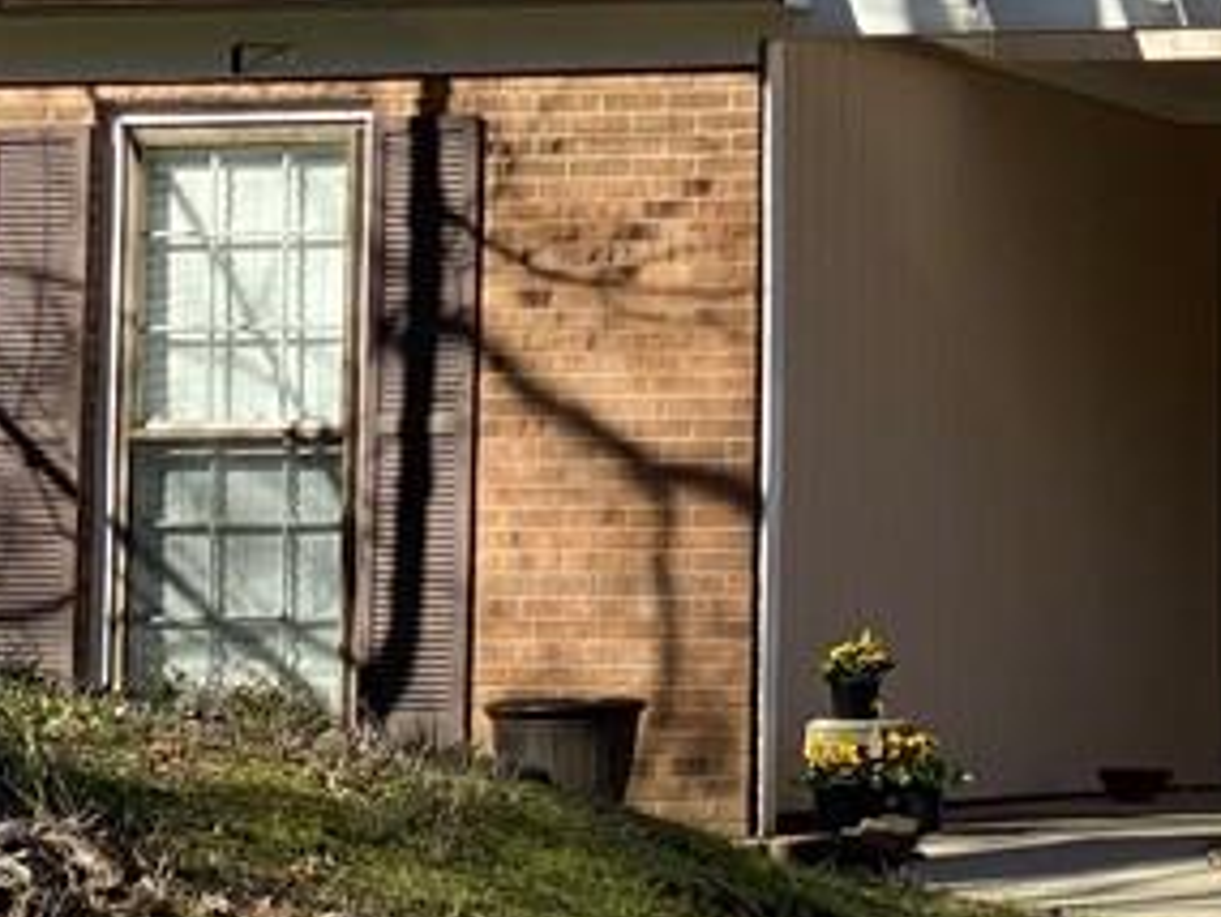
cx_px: 1414
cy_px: -180
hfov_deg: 10.4
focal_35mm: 187
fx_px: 6599
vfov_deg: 7.9
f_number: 2
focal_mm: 6
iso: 20
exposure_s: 1/1043
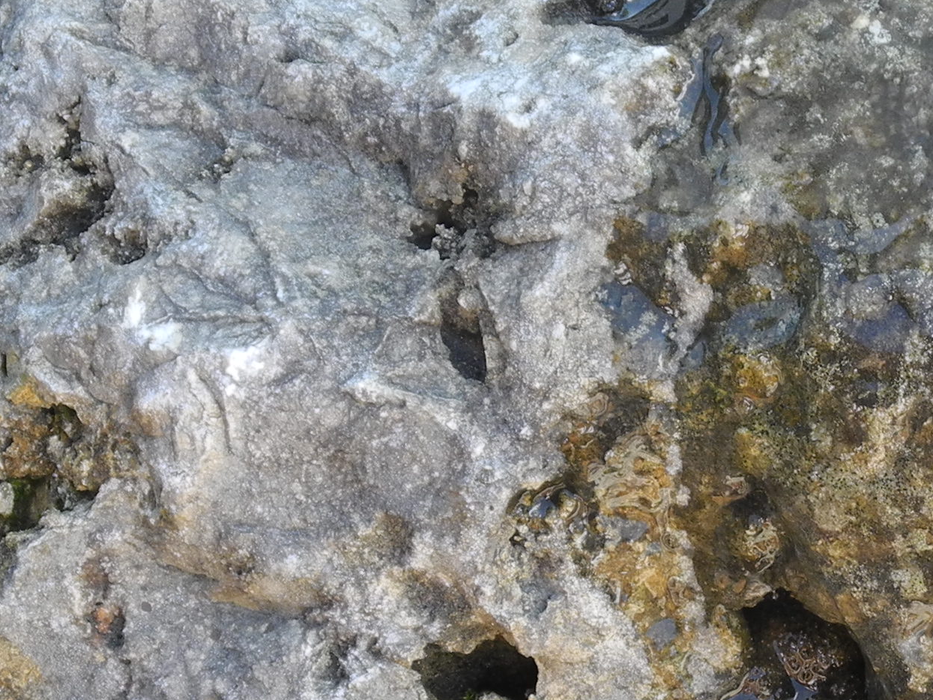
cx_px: 946
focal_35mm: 249
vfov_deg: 6.0
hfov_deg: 7.9
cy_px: 533
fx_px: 6712
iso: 100
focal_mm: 18.1
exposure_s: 1/55.6
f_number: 4
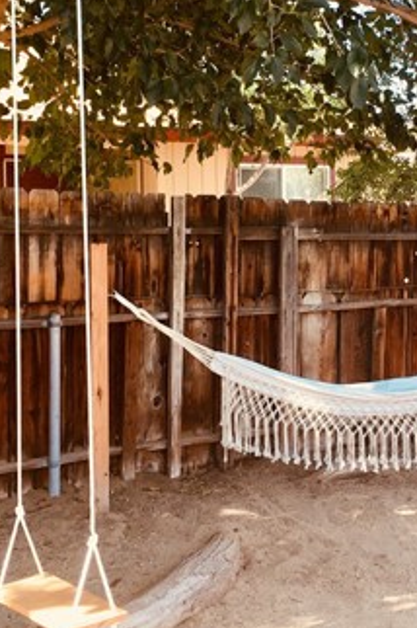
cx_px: 304
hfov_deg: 22.4
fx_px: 1045
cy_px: 236
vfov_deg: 33.3
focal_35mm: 60
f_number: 2.2
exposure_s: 1/142
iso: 25
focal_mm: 4.15
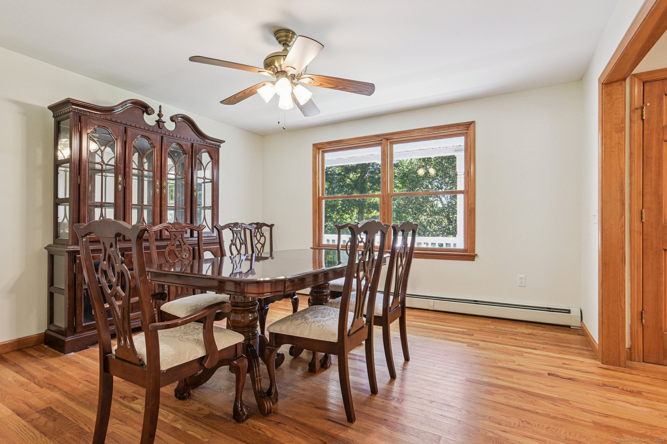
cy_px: 222
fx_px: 315
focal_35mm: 17
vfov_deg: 70.4
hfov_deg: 93.3
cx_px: 334
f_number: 11
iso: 400
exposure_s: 1/6
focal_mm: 17
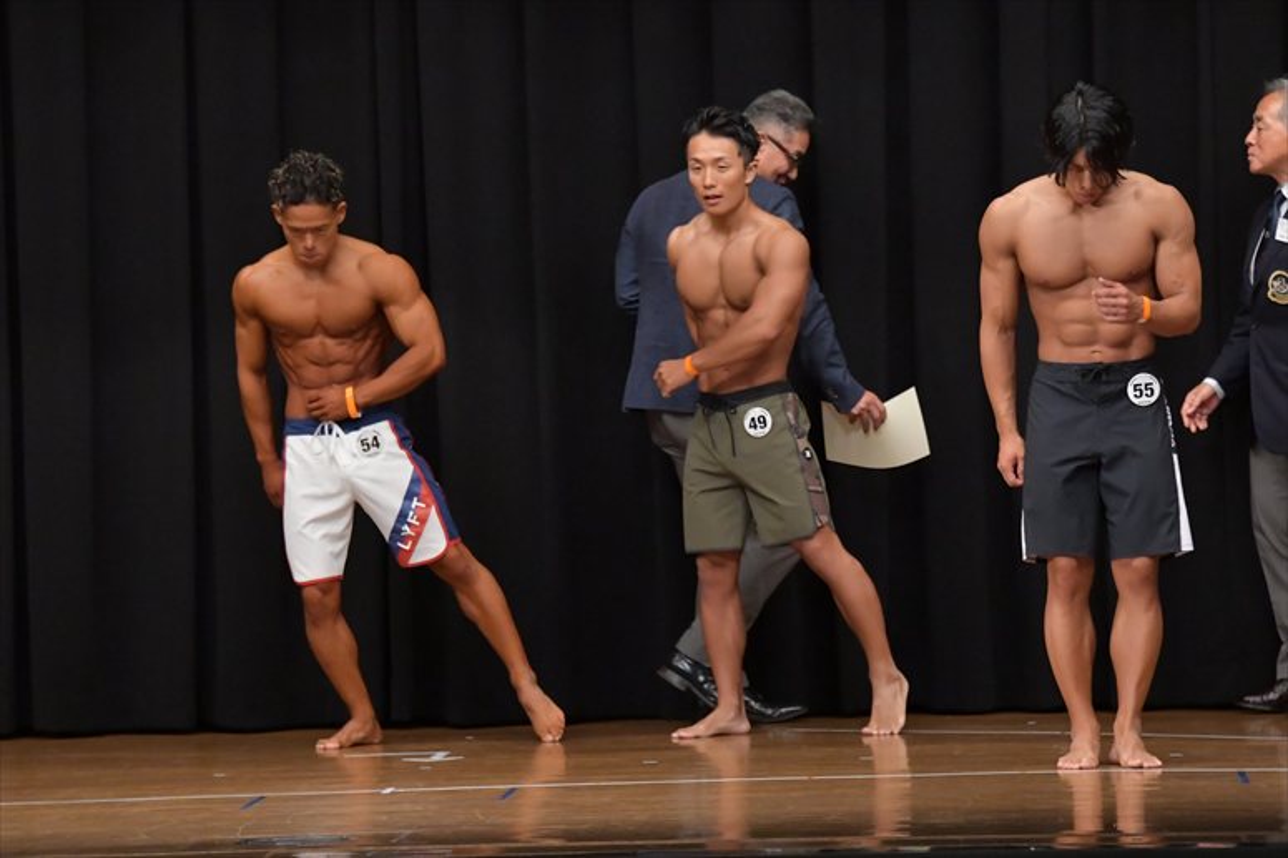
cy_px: 429
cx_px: 644
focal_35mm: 240
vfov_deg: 5.7
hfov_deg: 8.6
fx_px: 8583
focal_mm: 160
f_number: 5.6
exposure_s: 1/400
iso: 6400
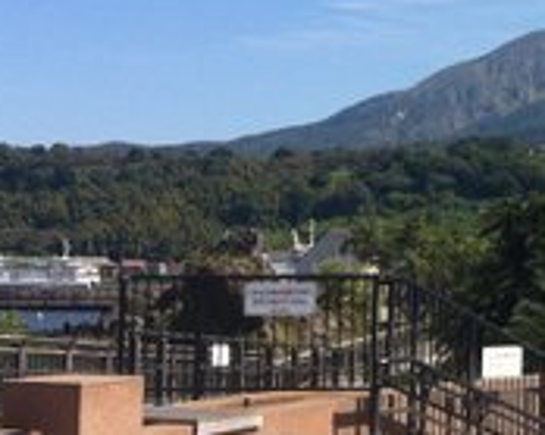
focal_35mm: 98
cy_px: 124
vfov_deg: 15.6
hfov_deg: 18.8
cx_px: 611
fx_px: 1580
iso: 80
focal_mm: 3.85
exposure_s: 1/1885
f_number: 2.8
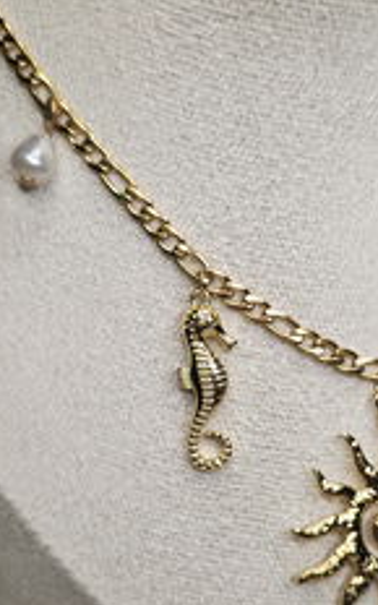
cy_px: 395
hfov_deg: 22.9
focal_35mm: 56
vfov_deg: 36.0
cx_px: 282
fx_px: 923
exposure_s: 1/50
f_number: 1.8
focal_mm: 5.4
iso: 50
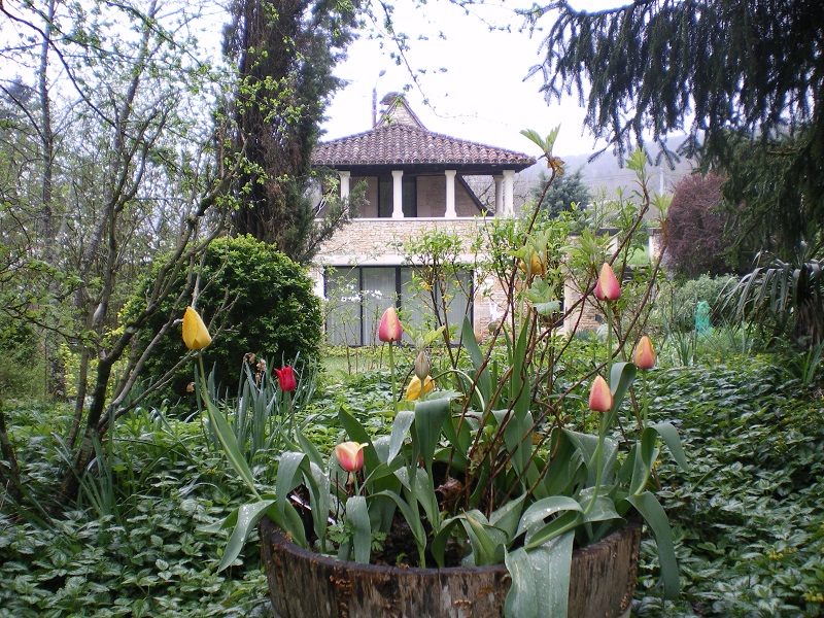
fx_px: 857
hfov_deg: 51.4
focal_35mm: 36
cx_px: 412
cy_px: 309
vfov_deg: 39.7
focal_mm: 6.3
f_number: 3.1
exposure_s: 1/50
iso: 64
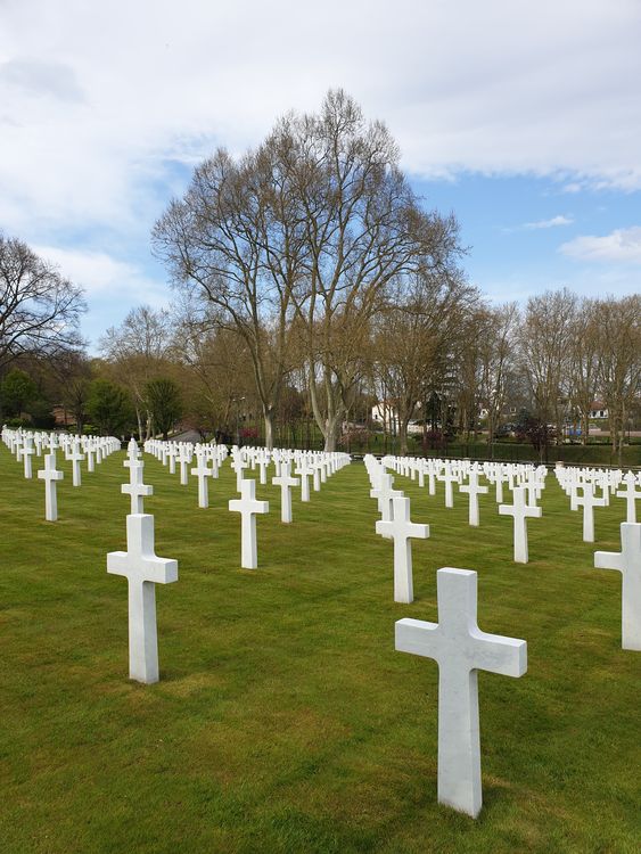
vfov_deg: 67.3
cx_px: 320
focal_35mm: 26
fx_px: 642
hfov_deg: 53.1
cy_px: 427
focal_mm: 4.3
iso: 50
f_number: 2.4
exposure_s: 1/983
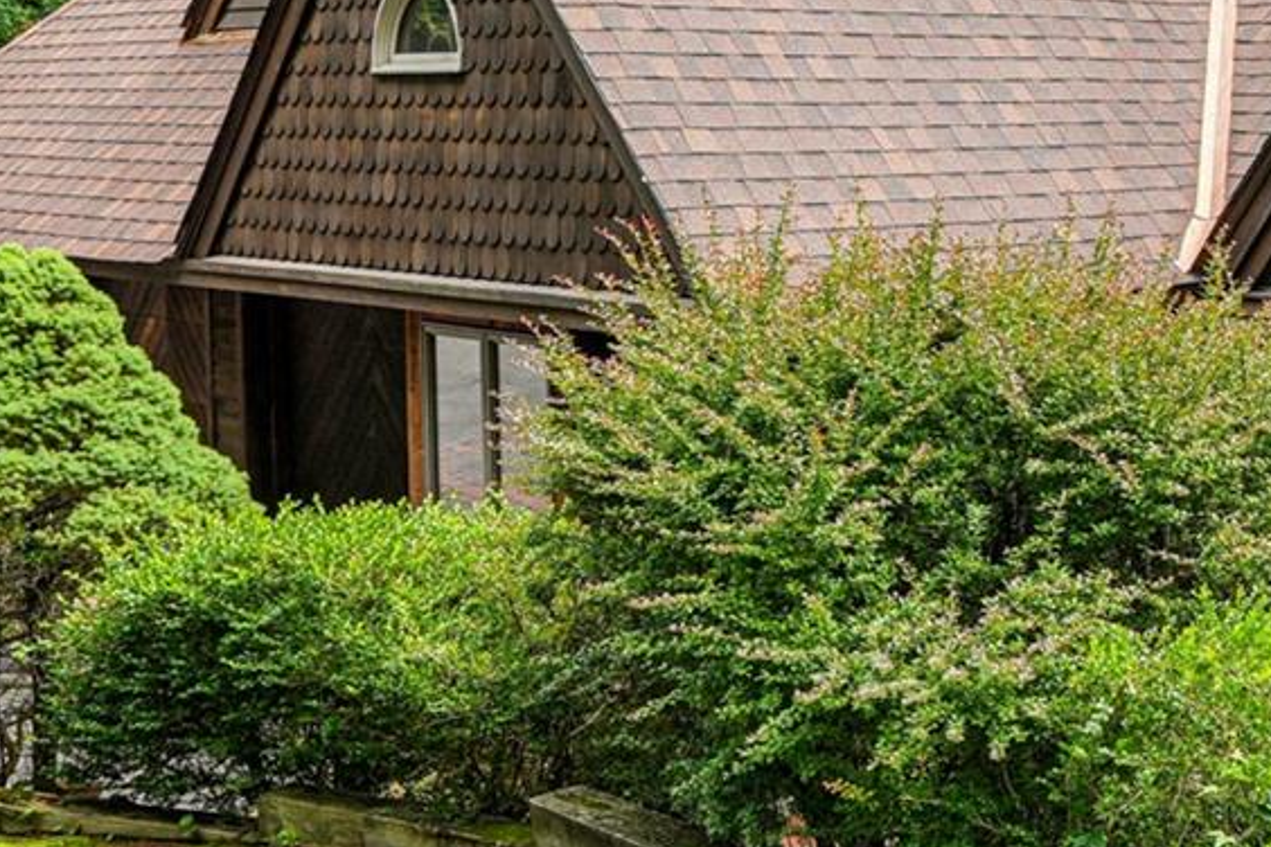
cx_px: 1503
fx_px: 2500
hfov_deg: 25.7
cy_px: 152
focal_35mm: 71
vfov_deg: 19.0
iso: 100
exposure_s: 1/40
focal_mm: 19.5
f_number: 8
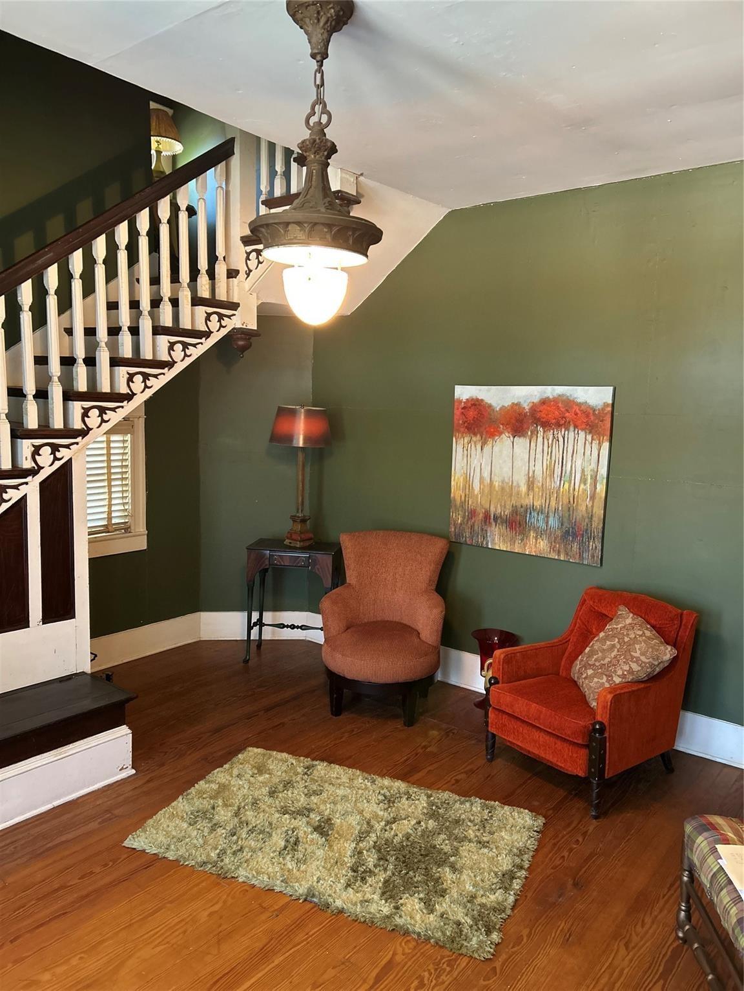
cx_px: 372
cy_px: 496
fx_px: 745
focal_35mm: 26
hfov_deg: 53.1
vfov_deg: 67.3
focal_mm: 5.7
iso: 400
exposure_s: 1/60
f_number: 1.5
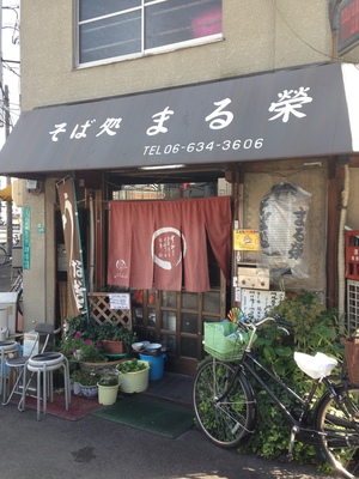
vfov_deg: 55.4
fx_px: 456
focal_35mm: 33
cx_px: 180
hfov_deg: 42.9
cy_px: 240
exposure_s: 1/181
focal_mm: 4.12
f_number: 2.4
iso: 50
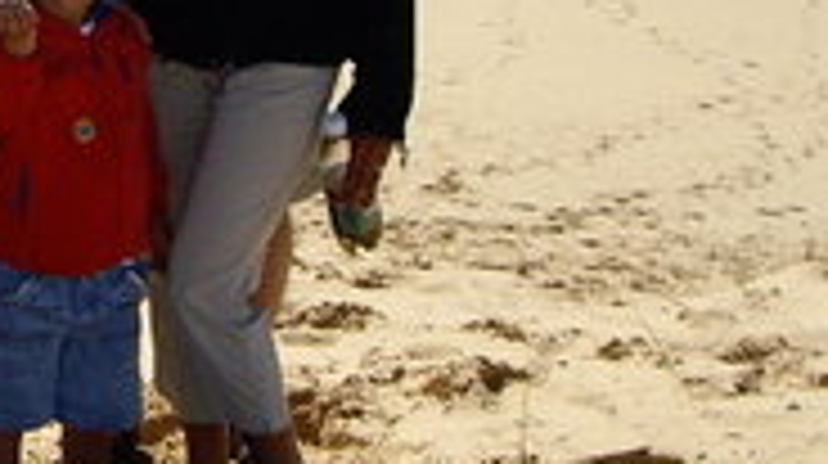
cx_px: -207
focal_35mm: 144
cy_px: -18
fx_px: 3158
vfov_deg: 8.3
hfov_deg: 14.4
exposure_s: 1/1000
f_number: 4.3
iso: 100
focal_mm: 6.2
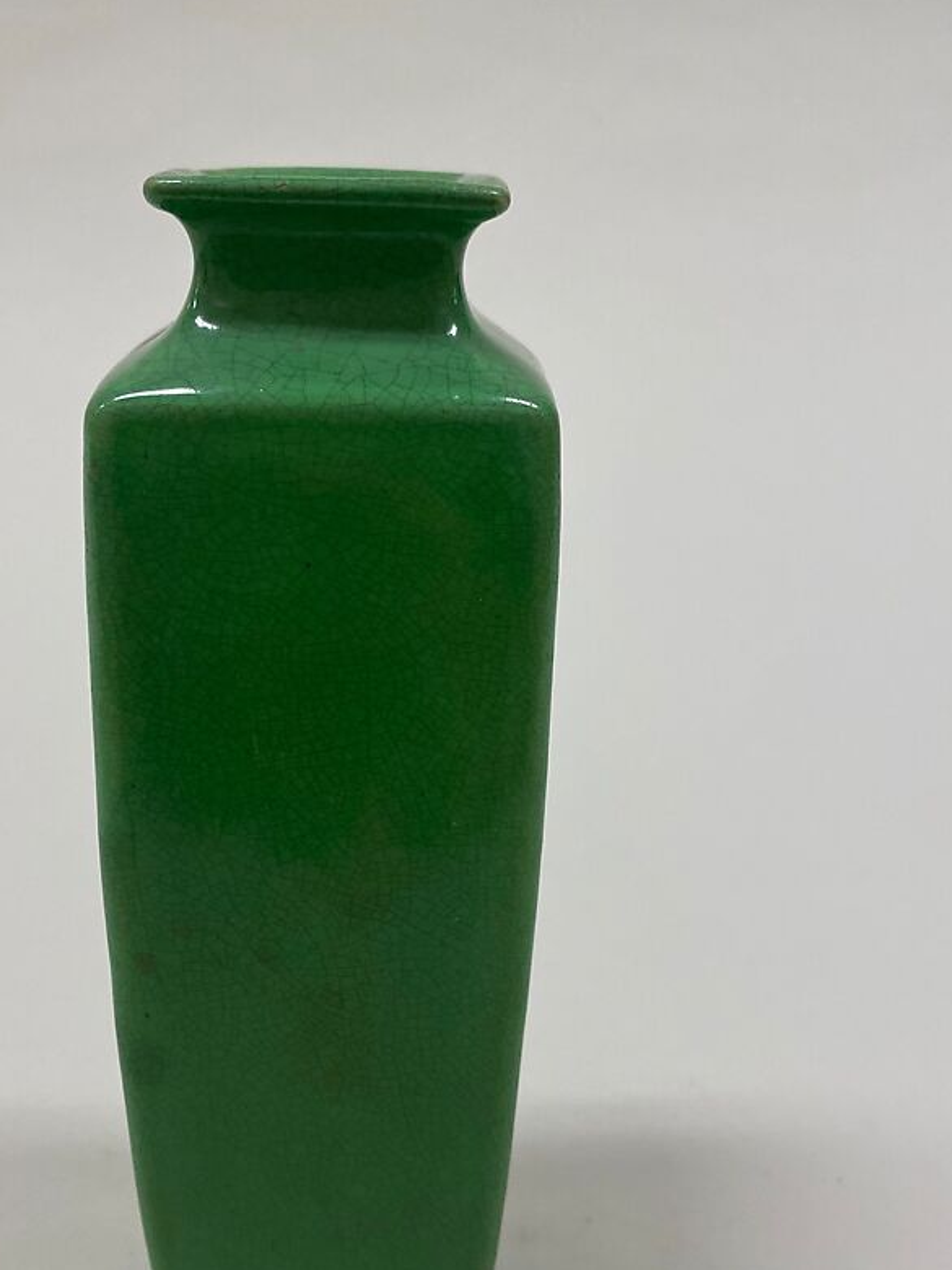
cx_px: 394
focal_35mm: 40
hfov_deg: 35.9
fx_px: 1467
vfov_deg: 46.7
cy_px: 705
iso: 125
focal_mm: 4.25
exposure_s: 1/105
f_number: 1.8
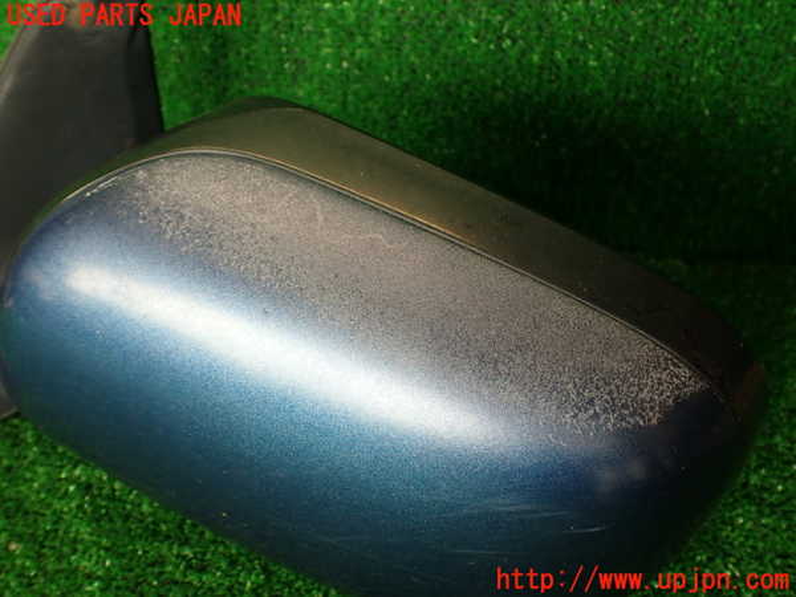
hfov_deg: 56.8
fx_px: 736
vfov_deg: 44.2
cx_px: 398
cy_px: 298
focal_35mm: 32
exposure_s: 1/60
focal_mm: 5.79
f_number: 2.4
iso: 125
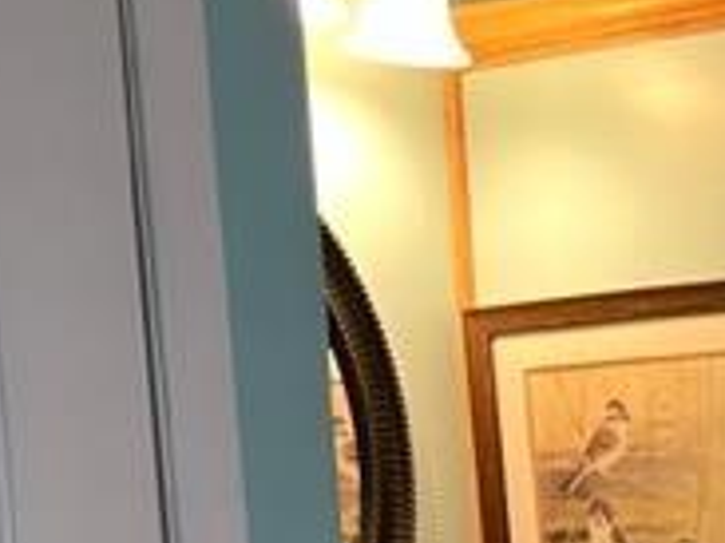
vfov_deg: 15.3
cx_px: 1141
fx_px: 1905
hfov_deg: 18.6
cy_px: 733
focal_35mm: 91
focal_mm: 5.7
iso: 125
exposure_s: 1/60
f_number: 1.5
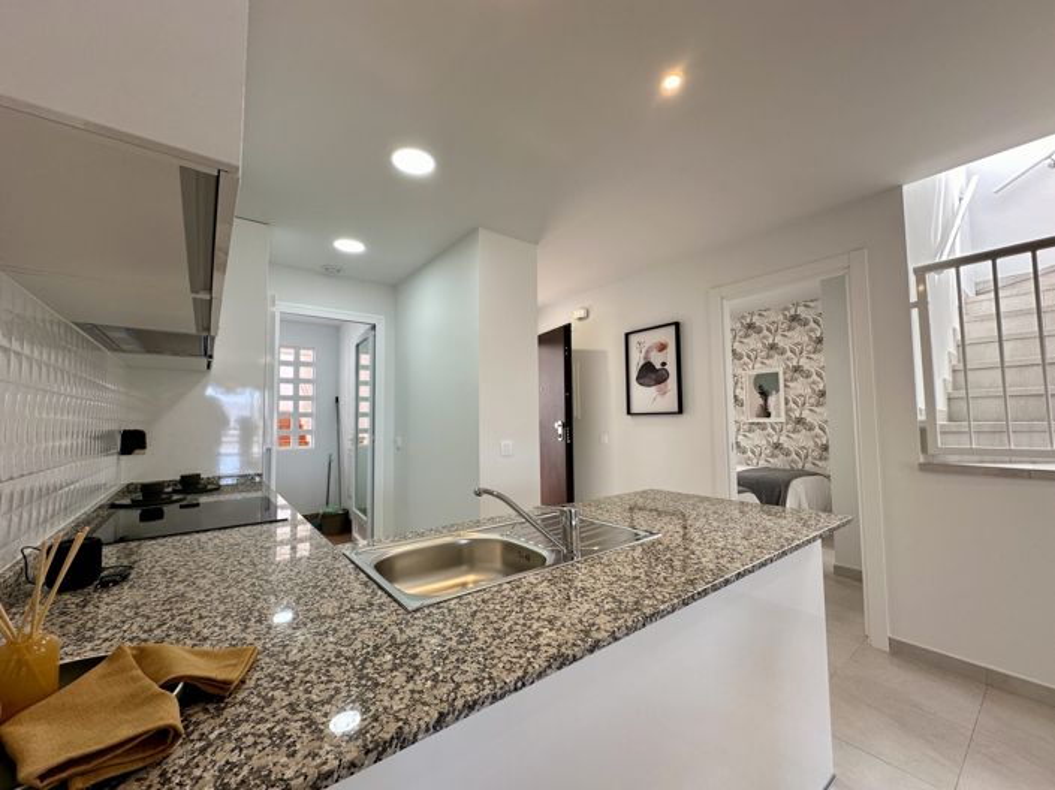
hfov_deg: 102.1
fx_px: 426
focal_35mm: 14
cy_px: 395
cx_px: 528
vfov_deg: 85.6
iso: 50
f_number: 2.2
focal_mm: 2.22
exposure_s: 1/99
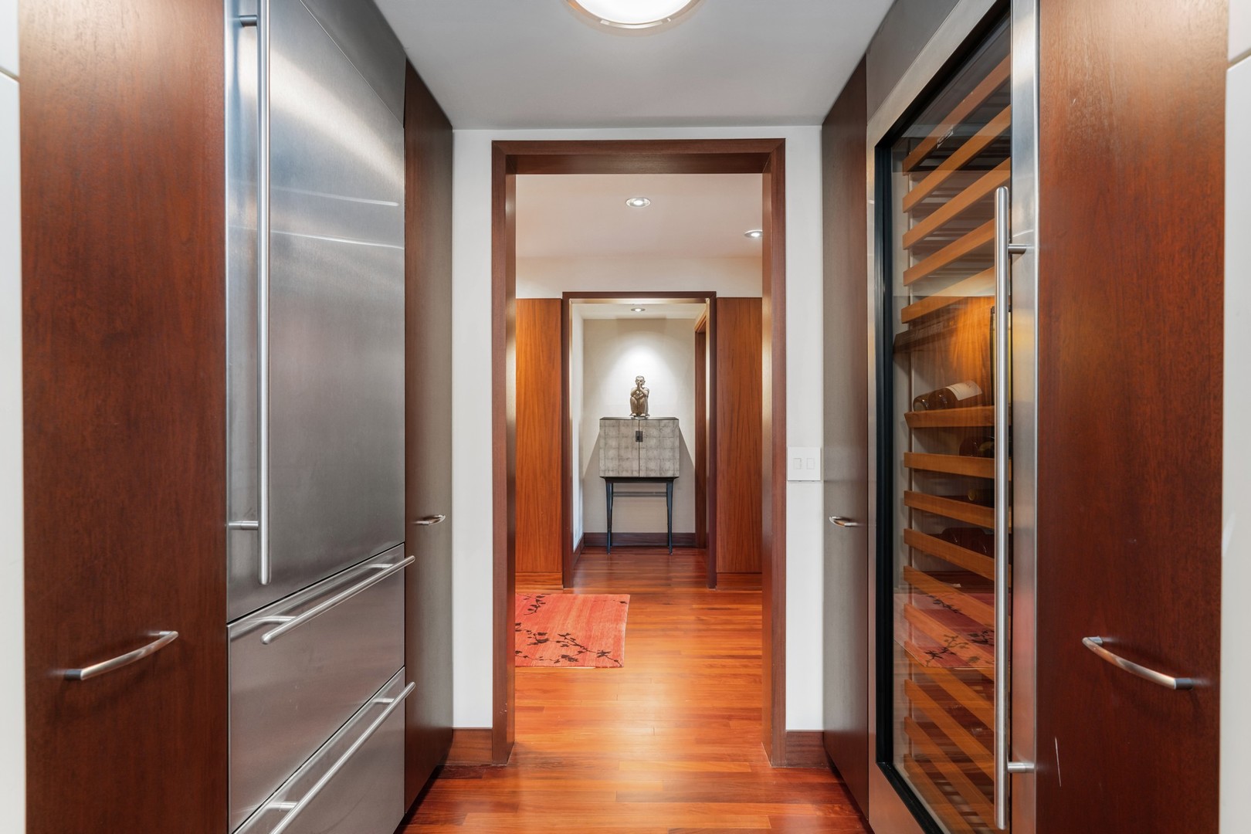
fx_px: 556
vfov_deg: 73.7
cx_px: 626
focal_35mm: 16
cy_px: 417
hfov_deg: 96.7
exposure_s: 3.2
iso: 320
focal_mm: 16
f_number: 7.1
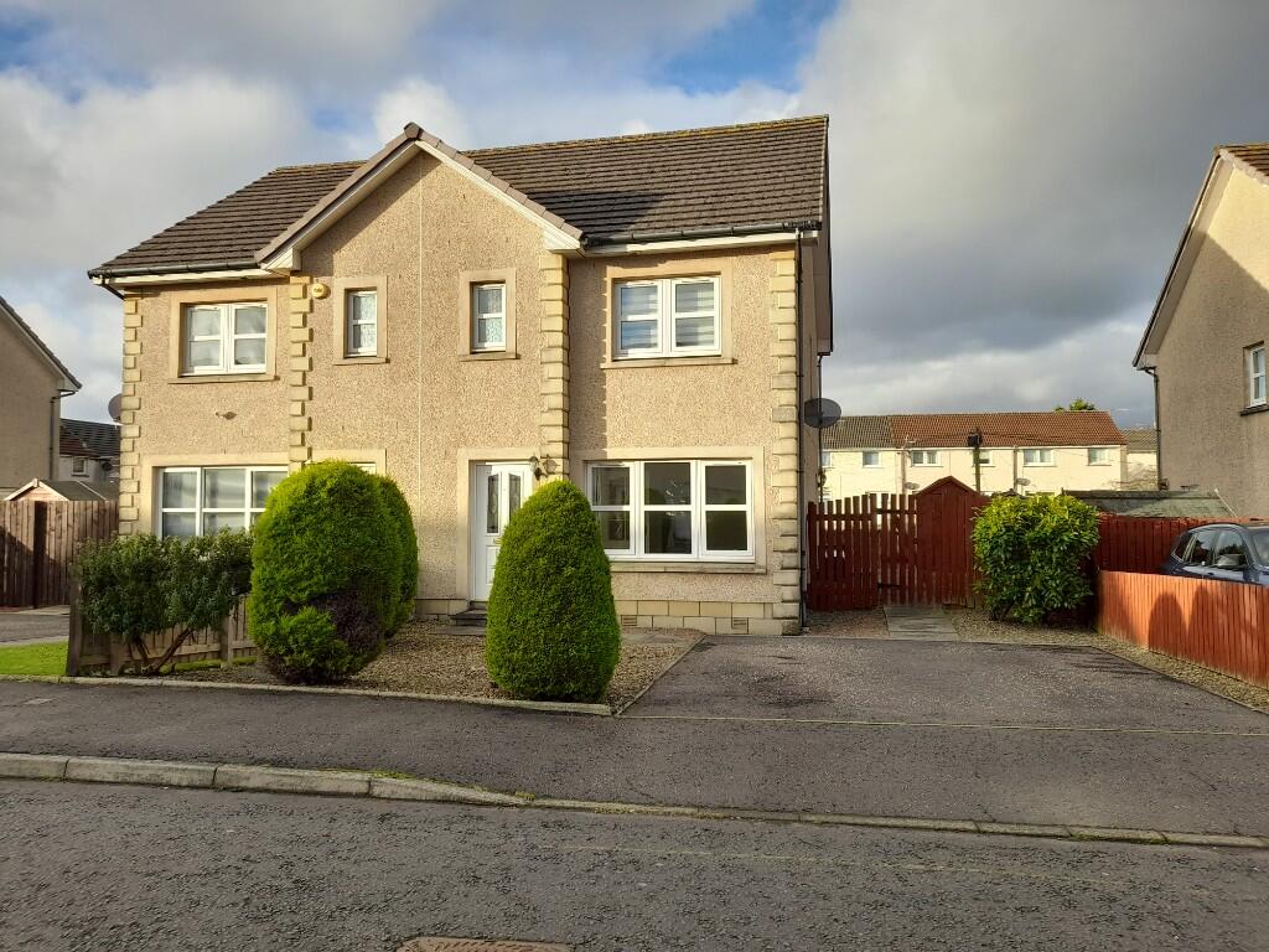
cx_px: 634
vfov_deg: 54.9
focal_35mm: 25
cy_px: 476
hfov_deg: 69.4
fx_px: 916
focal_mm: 4.6
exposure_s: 1/221
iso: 20
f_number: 2
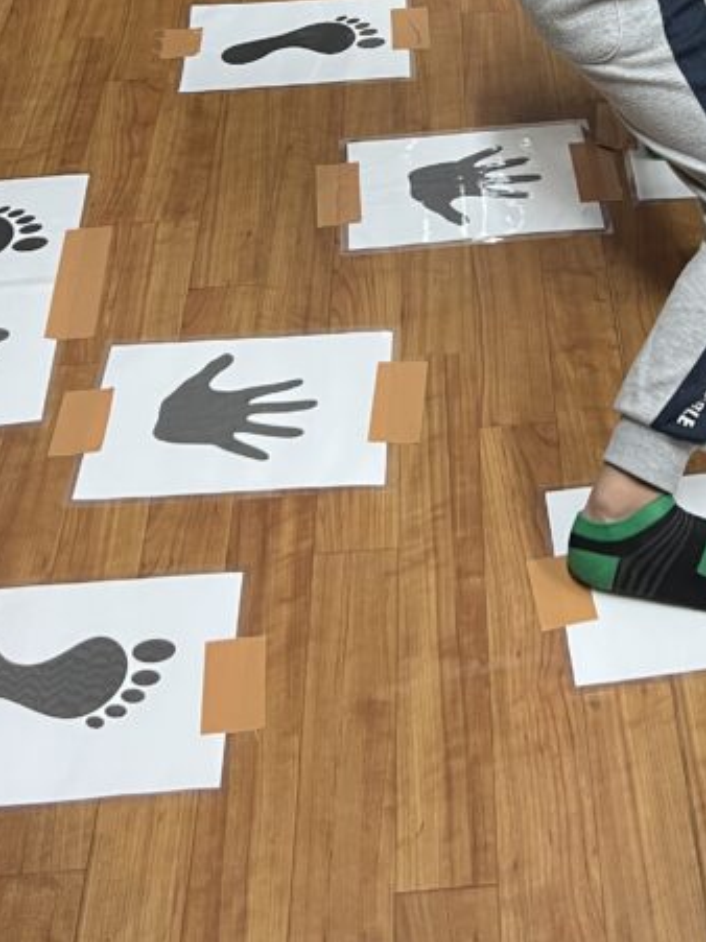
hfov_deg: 24.4
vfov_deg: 30.7
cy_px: 27
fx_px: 1605
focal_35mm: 59
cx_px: 556
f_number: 1.5
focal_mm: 5.7
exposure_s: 1/64
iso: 125
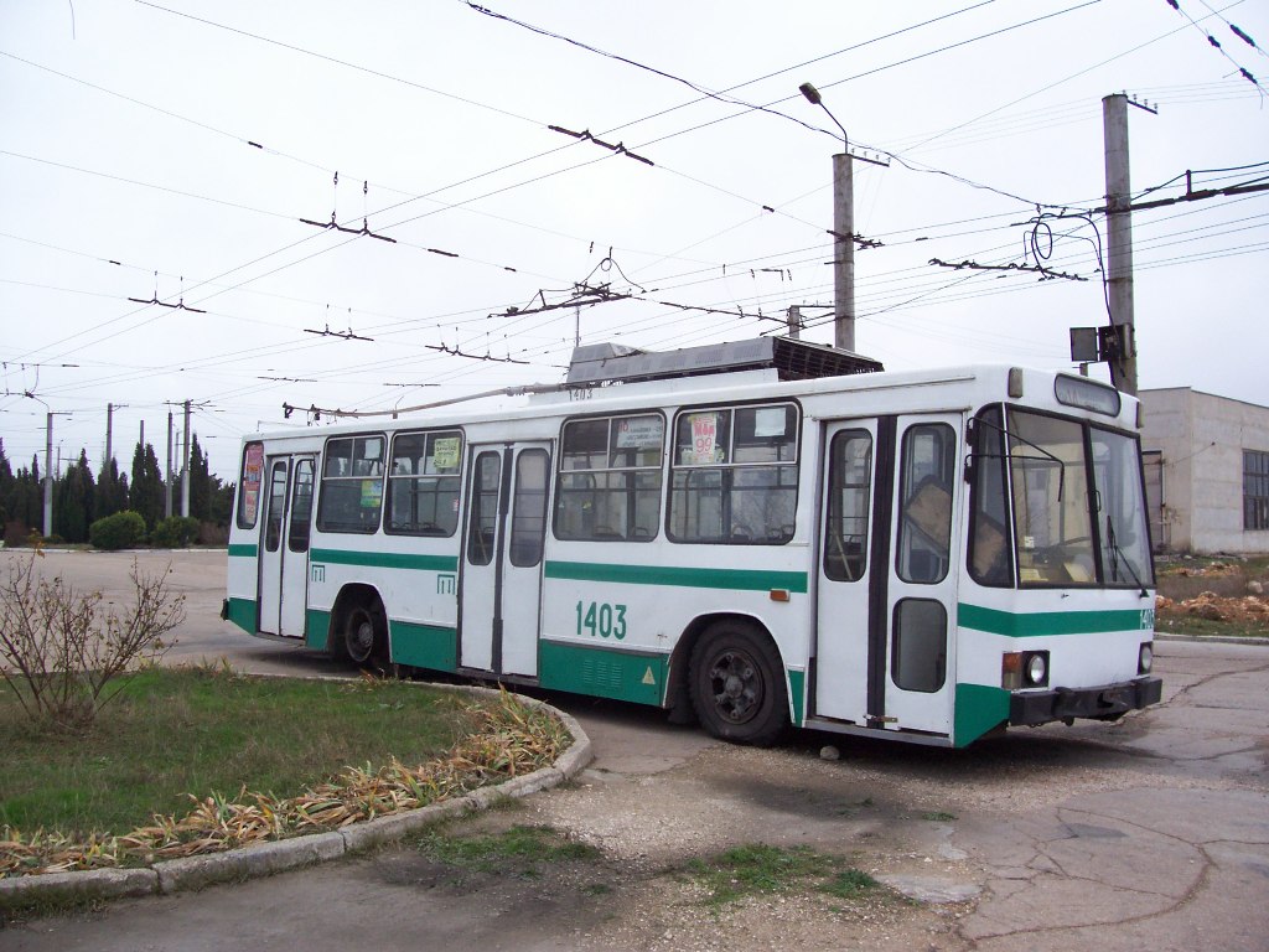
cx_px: 634
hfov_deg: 54.0
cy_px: 476
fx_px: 1246
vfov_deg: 41.8
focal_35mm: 34
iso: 80
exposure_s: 1/246
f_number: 2.7
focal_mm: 5.6
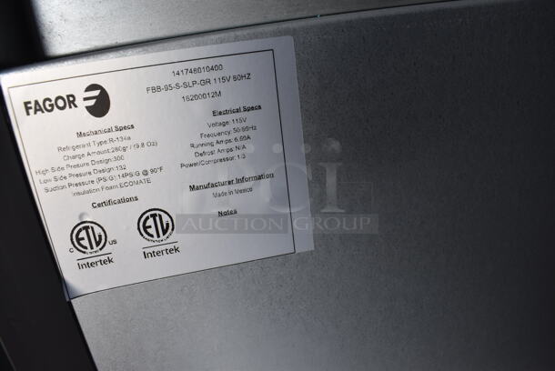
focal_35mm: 27
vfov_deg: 48.0
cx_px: 278
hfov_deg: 67.3
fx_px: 417
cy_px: 186
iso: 400
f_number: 8
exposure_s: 1/60
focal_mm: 18
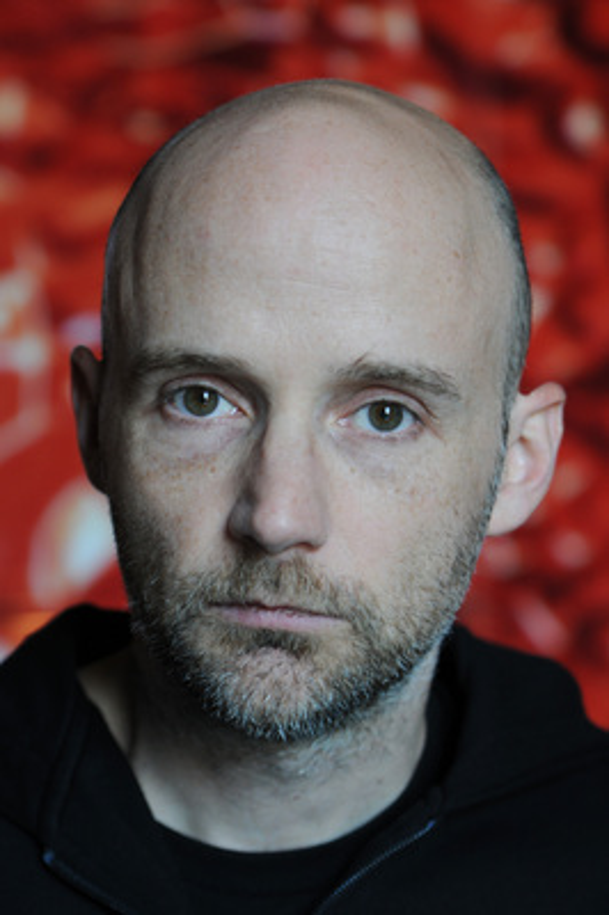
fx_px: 2859
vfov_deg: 18.2
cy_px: 458
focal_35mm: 112
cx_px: 304
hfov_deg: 12.2
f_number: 4
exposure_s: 1/30
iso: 400
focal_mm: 75
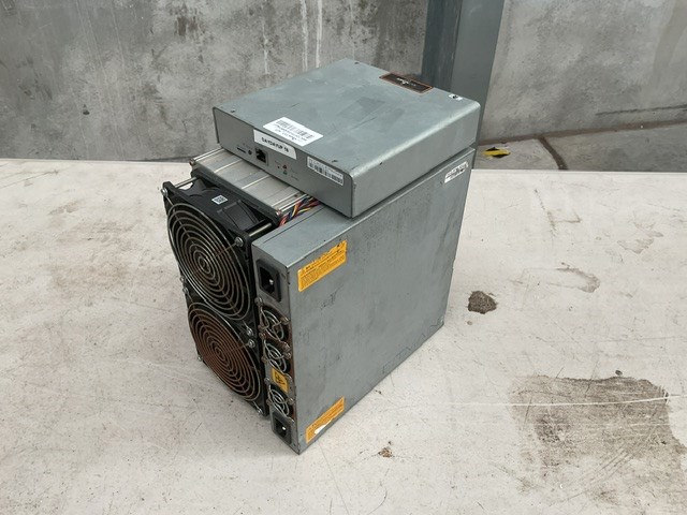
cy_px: 258
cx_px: 344
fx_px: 576
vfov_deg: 48.2
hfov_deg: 61.7
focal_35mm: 29
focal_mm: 3
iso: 40
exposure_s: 1/50
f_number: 1.8
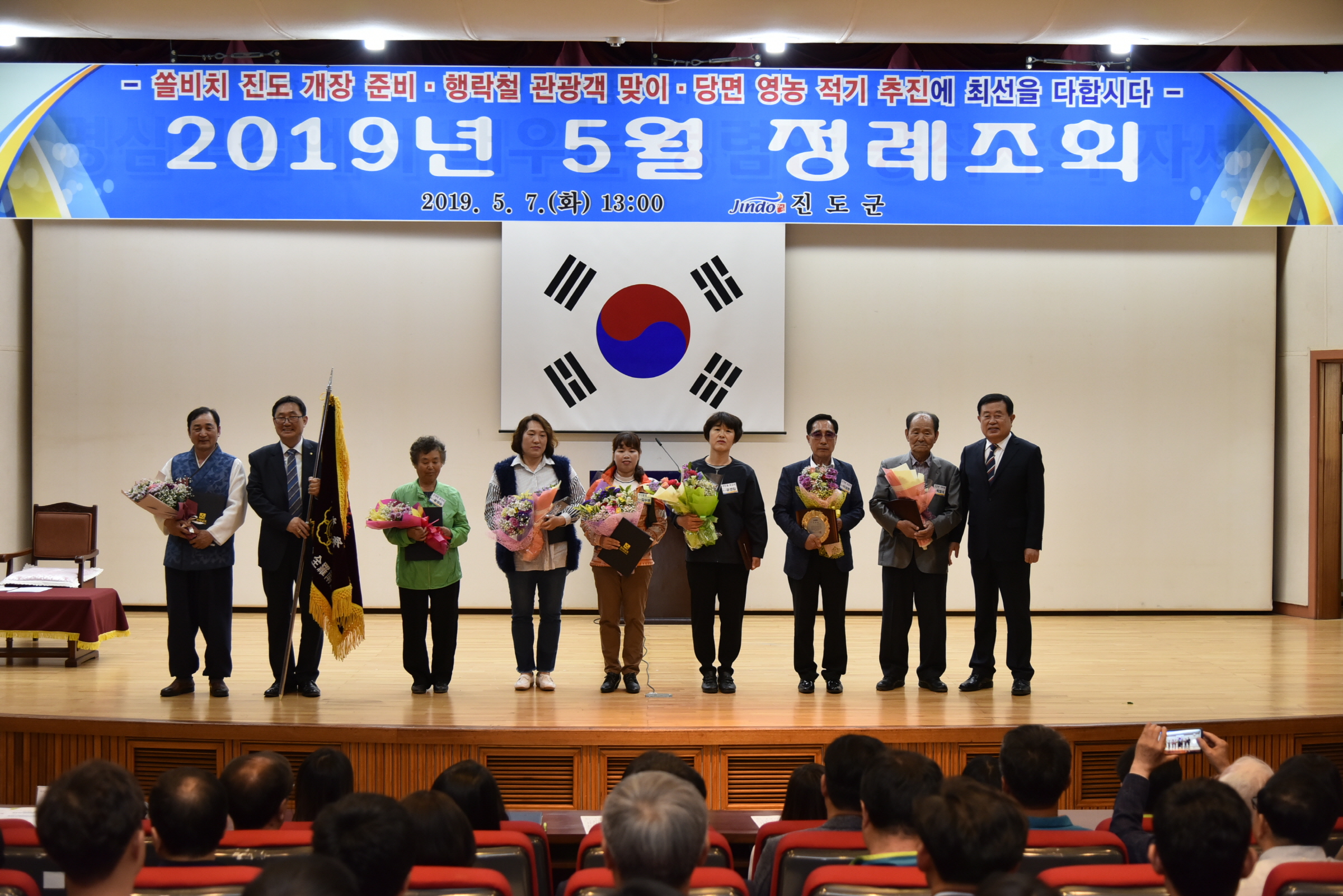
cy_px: 448
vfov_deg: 27.0
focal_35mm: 50
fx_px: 1865
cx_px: 672
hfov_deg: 39.6
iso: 1000
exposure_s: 1/125
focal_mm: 50
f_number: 4
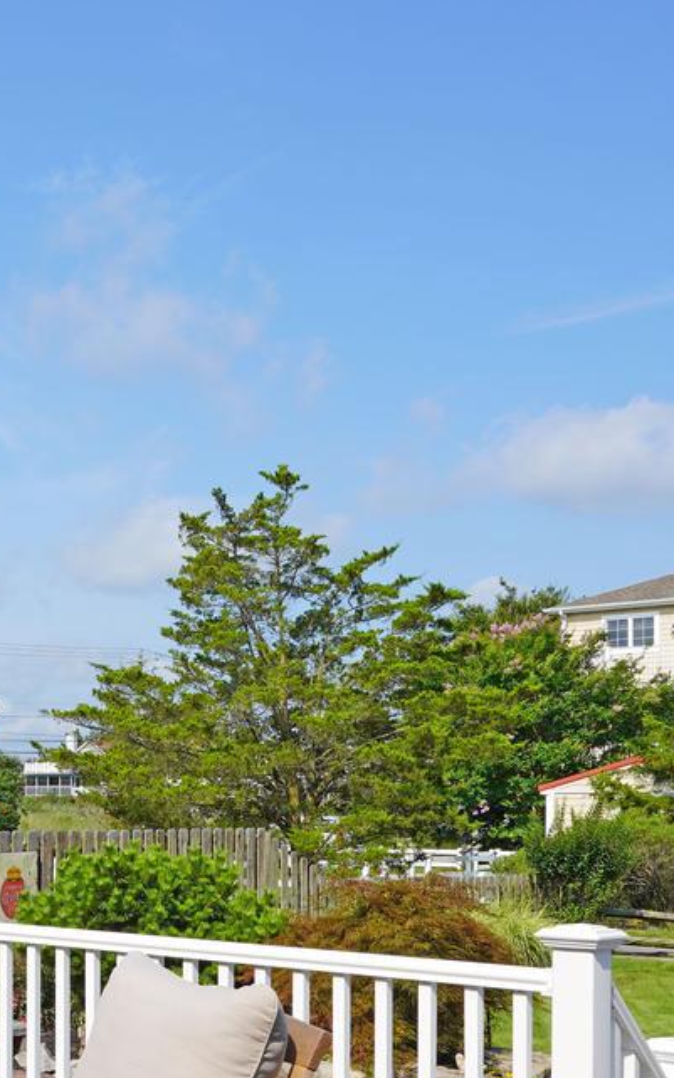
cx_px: -262
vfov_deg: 38.0
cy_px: 793
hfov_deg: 21.7
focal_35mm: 52
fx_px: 1529
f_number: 10
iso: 100
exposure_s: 1/160
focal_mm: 16
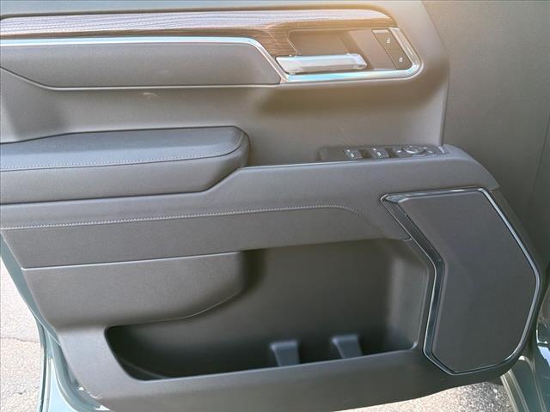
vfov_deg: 56.8
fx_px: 381
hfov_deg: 71.6
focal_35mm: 24
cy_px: 206
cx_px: 275
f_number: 1.78
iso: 200
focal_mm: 6.76
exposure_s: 1/87
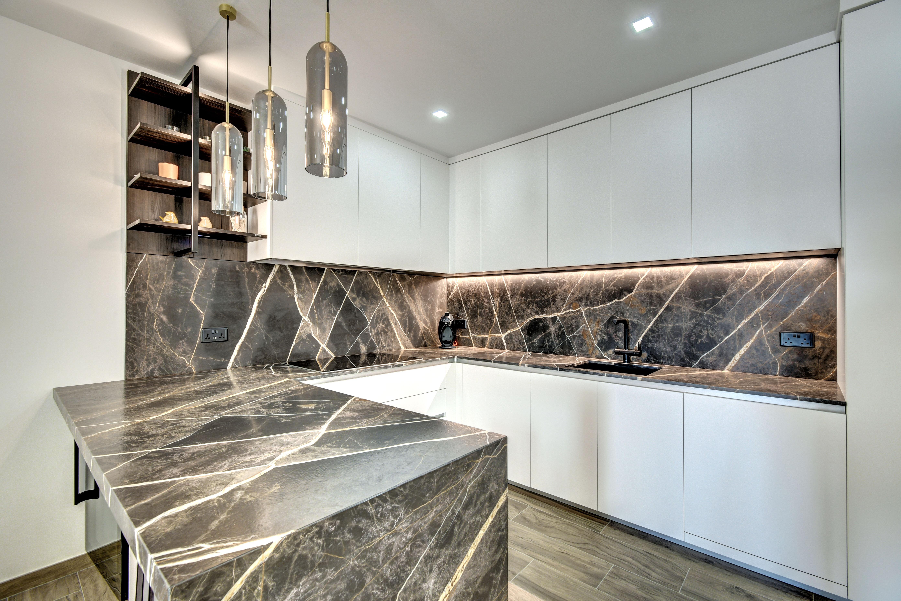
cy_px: 300
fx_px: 375
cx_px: 450
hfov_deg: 100.4
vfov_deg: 77.3
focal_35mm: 15
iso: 250
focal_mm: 10
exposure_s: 1/5
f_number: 8
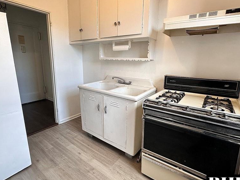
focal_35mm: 19
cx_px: 120
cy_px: 87
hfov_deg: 84.7
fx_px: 132
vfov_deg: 68.7
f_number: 2.2
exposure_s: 1/120
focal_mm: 2.22
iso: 160
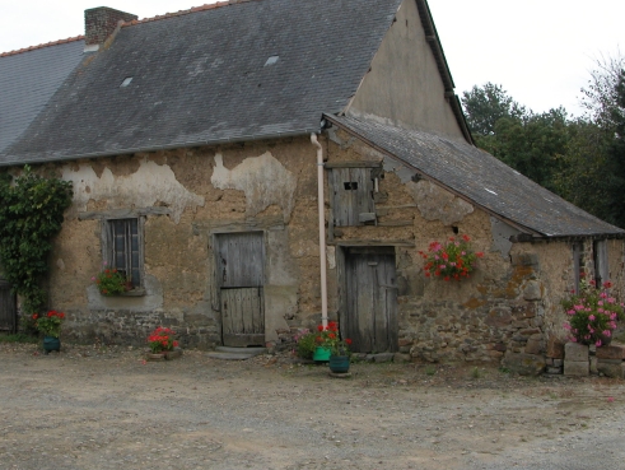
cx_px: 228
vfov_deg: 29.0
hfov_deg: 37.9
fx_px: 903
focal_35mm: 50
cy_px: 168
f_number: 4.5
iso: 100
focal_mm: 9.2
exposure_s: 1/172
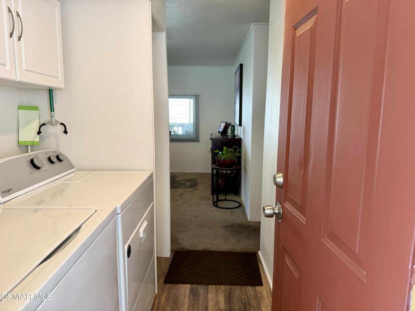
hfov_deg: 71.6
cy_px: 156
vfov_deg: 56.8
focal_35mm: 24
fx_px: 288
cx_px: 208
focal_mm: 6.76
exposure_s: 1/120
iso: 160
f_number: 1.78
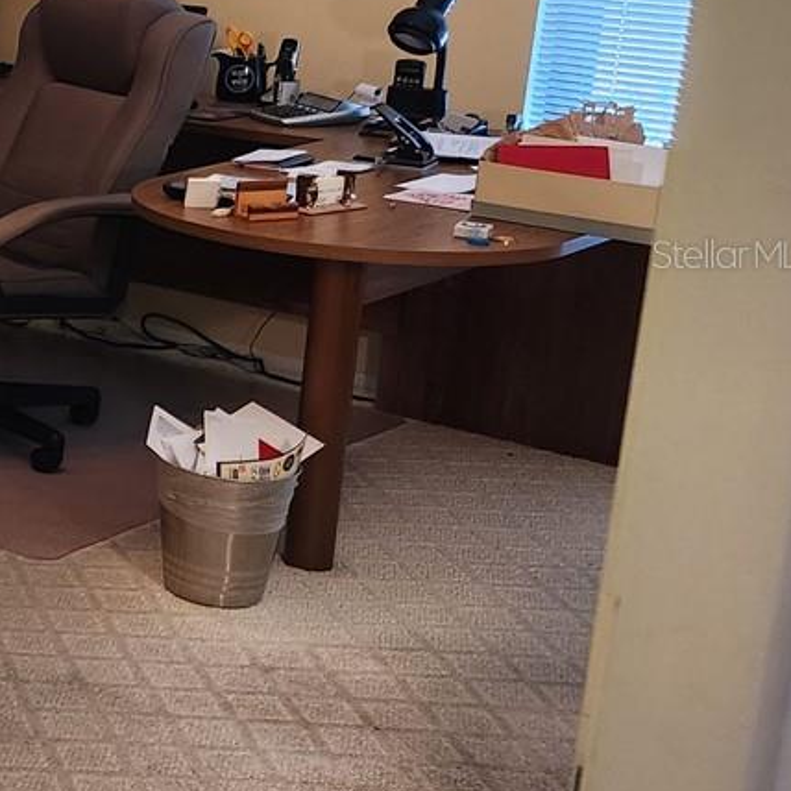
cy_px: 253
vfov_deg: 22.7
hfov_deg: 17.9
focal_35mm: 76
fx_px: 1965
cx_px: -652
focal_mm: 5.4
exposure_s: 1/120
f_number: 1.8
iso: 400
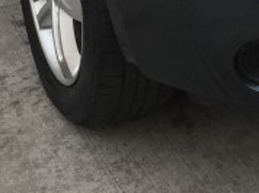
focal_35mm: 167
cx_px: 278
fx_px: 1248
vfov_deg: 8.1
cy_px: -276
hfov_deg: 11.7
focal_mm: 4.15
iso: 32
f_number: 2.2
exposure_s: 1/132
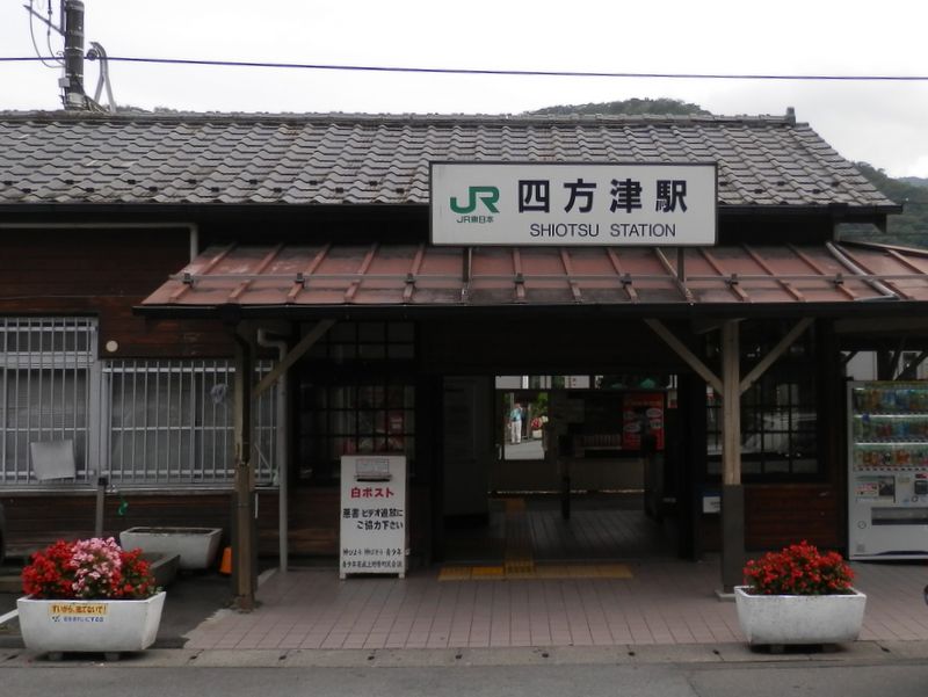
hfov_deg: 69.4
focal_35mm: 25
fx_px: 671
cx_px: 464
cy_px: 348
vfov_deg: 54.9
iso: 80
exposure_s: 1/320
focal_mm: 4.5
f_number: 3
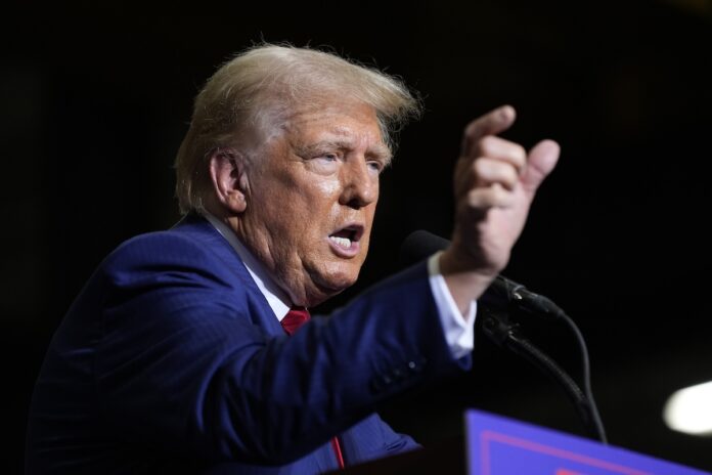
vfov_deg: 6.9
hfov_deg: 10.3
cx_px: 356
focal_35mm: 200
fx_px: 3955
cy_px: 238
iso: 2000
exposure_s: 1/640
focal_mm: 200
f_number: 3.5
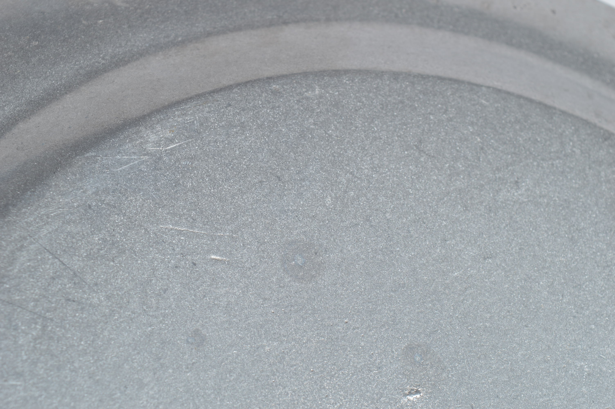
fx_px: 1408
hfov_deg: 24.6
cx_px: 308
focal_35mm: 82
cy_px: 204
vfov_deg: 16.5
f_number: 9
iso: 100
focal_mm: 55
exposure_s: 1/125
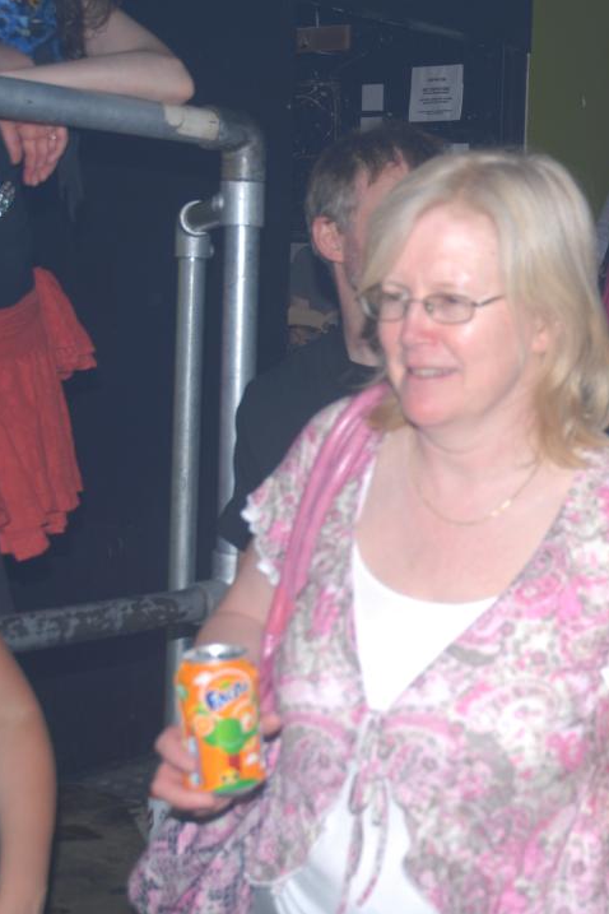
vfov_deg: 30.6
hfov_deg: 20.0
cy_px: 460
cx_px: 624
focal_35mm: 66
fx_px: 1668
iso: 100
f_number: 3.8
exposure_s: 1/60
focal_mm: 29
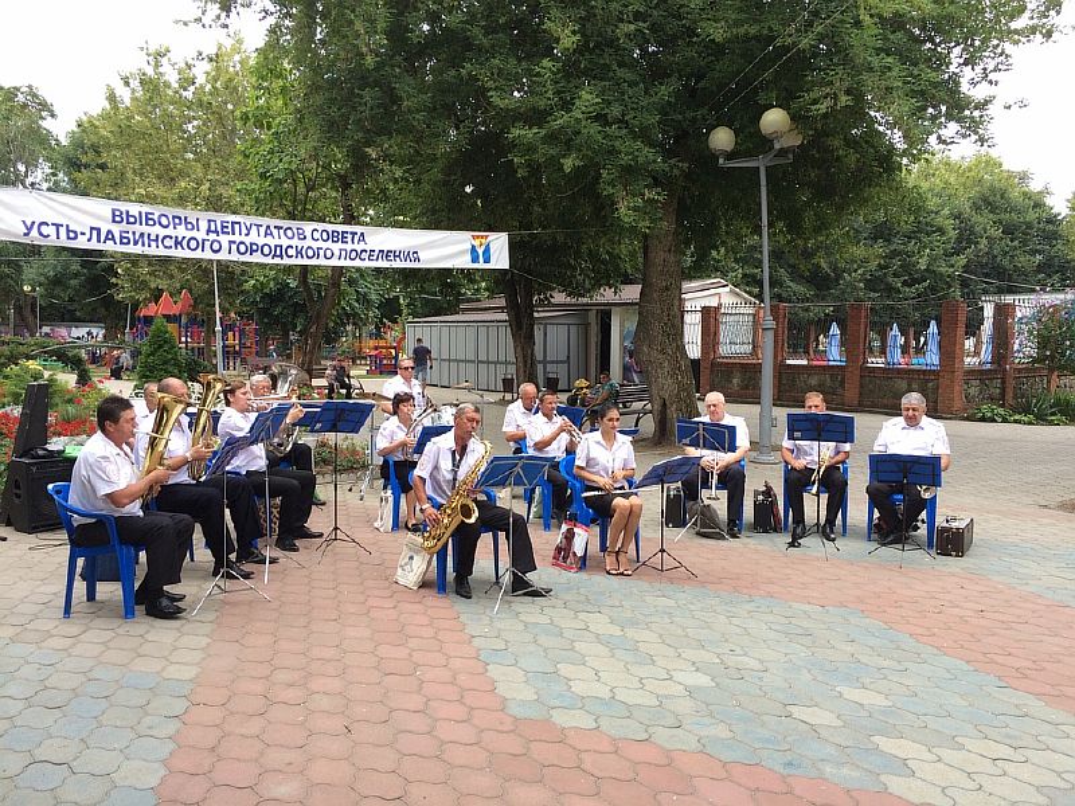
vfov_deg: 48.2
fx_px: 901
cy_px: 403
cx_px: 538
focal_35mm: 29
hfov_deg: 61.7
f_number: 2.2
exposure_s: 1/100
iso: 40
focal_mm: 4.15
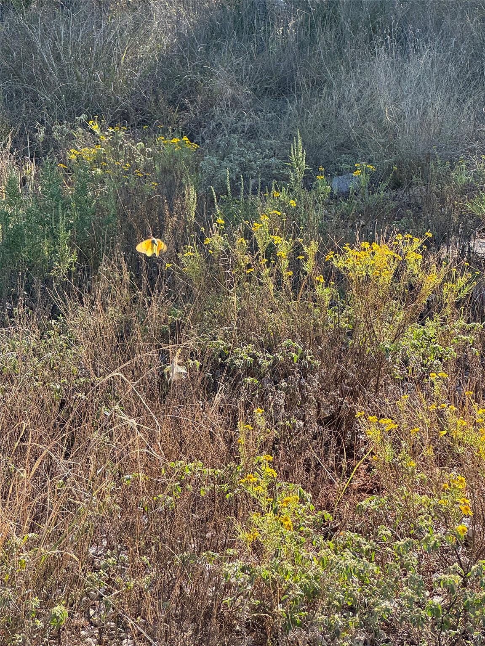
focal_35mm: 77
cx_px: 242
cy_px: 323
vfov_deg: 25.3
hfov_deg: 19.1
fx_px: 1438
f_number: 2.8
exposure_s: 1/207
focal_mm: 9
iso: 25
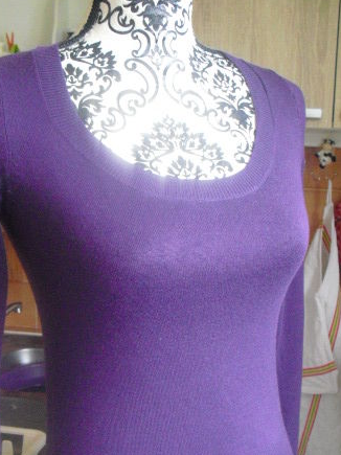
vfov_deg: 35.6
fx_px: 696
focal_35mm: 53
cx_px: 144
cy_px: 325
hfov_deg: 27.5
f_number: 3.1
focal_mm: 6.3
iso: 800
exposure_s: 1/60
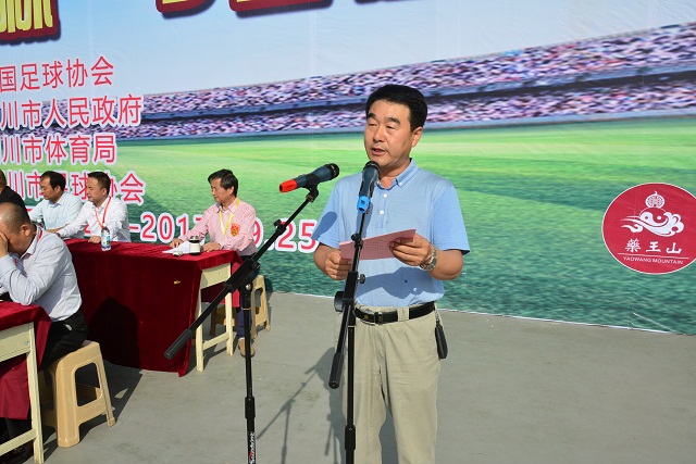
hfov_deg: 60.3
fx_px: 599
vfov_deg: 42.3
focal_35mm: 31
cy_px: 232
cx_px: 348
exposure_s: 1/800
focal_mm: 31
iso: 1600
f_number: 18
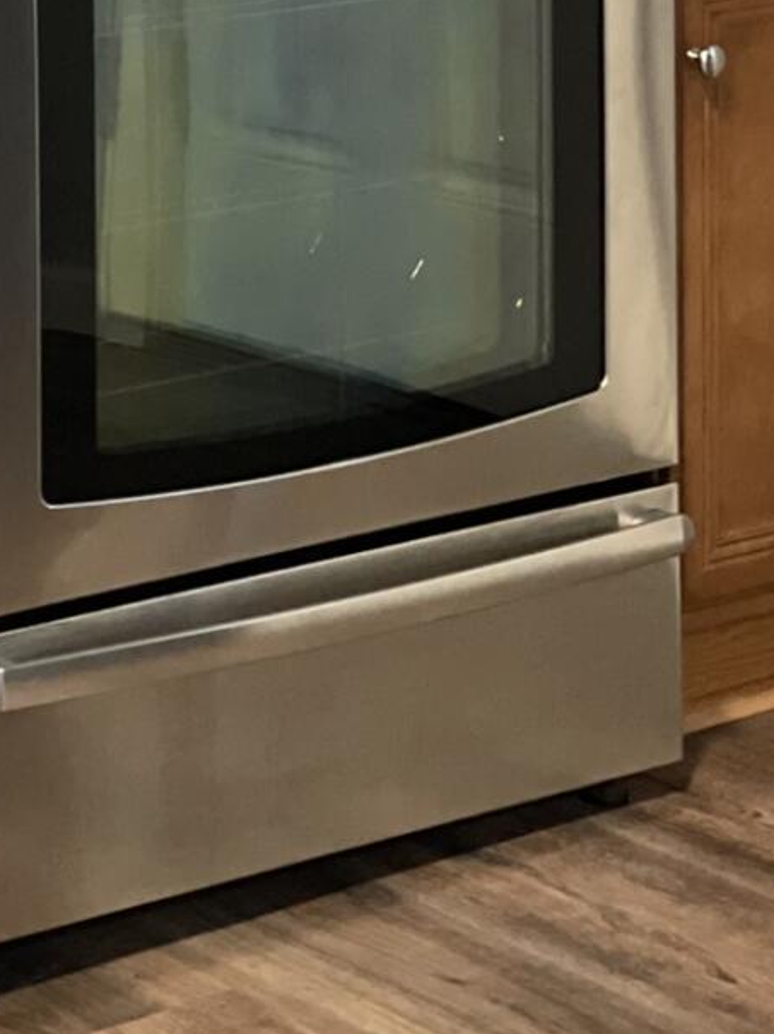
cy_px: -516
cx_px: -80
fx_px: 5133
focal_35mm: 172
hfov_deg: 8.6
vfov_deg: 11.1
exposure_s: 1/24
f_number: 2
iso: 500
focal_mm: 6
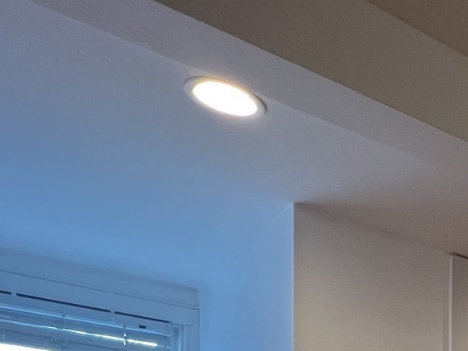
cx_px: 739
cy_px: 535
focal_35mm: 47
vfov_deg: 24.0
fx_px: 636
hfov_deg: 26.2
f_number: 1.8
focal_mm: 1.57
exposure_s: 1/120
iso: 200
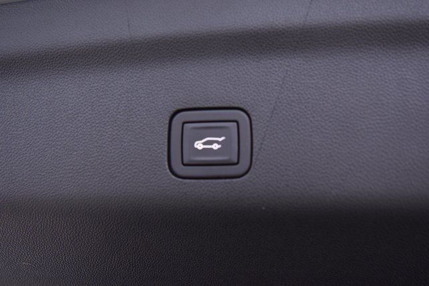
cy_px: 143
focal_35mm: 36
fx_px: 429
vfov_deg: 36.9
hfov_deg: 53.1
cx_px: 214
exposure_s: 1/30
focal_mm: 24
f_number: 2.8
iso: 1600
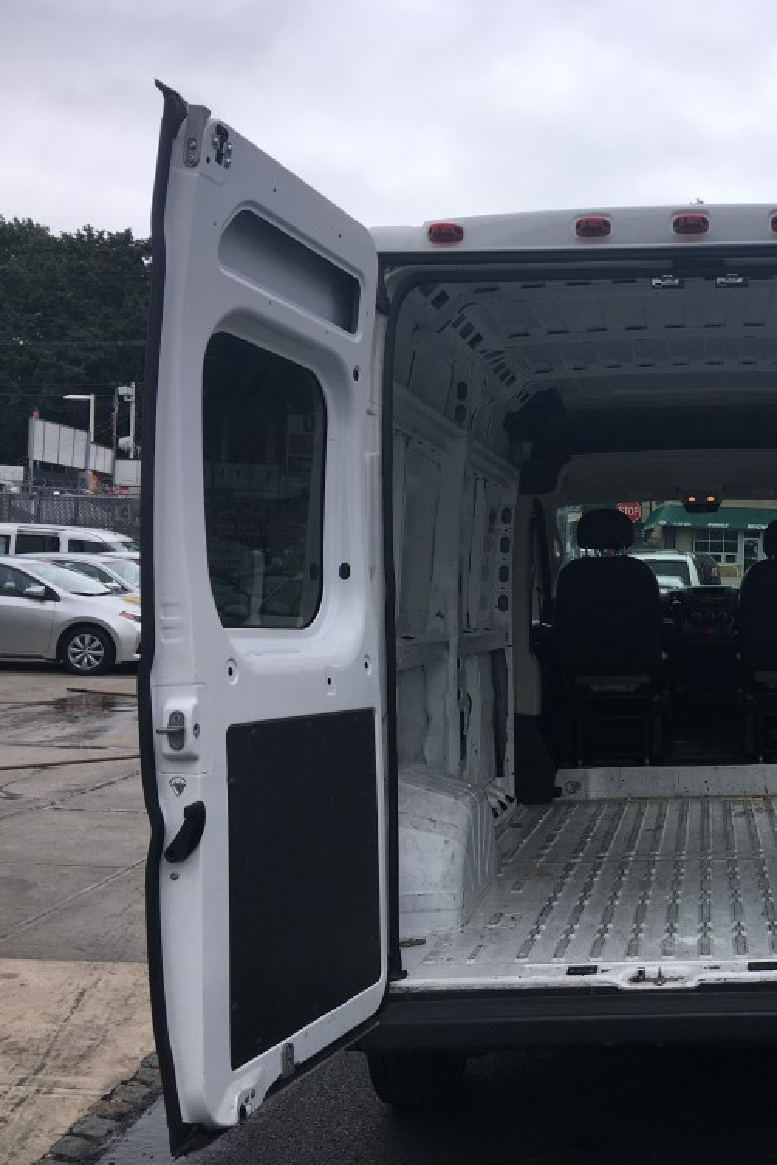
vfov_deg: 47.4
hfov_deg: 31.1
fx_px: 1327
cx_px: 701
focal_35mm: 41
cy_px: 585
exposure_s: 1/674
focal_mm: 4.15
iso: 25
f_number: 2.2
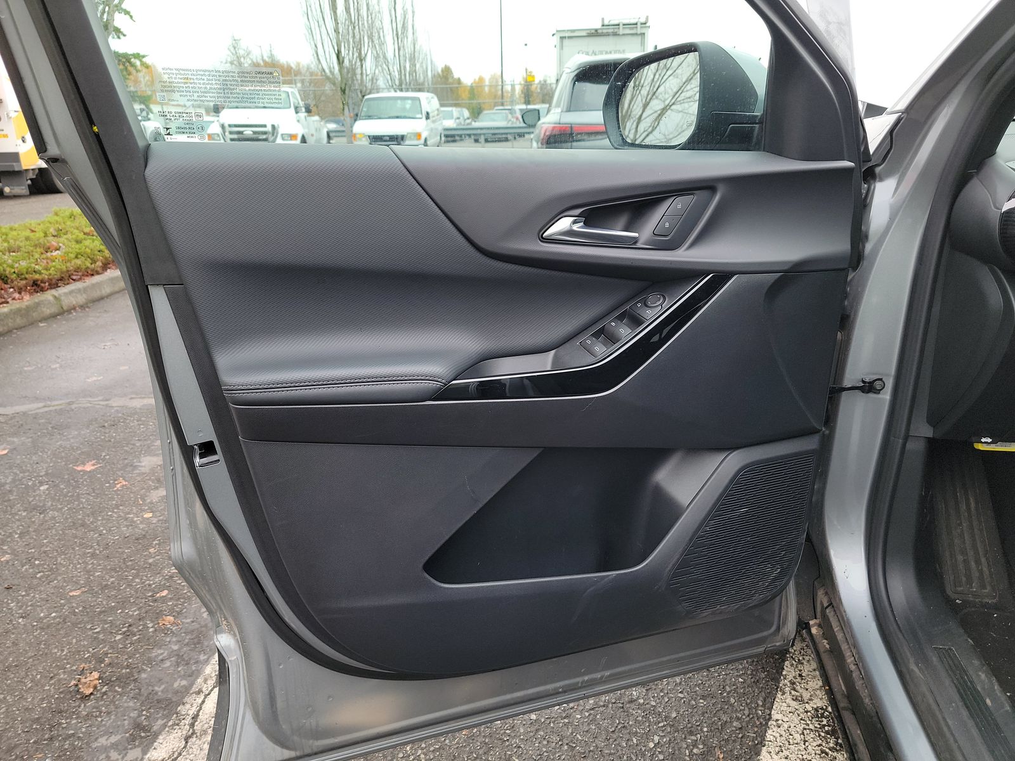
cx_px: 508
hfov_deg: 71.6
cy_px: 380
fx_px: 704
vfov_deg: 56.8
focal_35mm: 24
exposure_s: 1/59
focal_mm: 6.7
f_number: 1.8
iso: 60
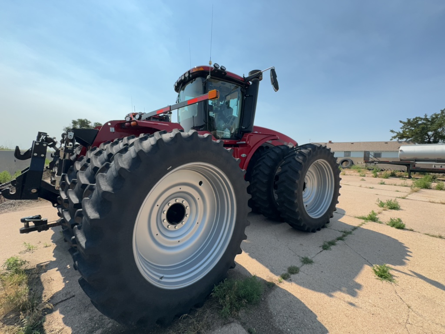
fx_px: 180
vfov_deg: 85.7
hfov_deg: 102.1
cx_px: 222
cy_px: 167
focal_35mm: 14
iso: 40
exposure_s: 1/1435
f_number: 2.2
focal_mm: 2.22
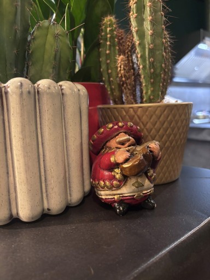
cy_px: 140
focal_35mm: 26
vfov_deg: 67.3
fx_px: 210
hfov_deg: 53.1
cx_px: 105
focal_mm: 5.96
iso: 640
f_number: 1.6
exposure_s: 1/33
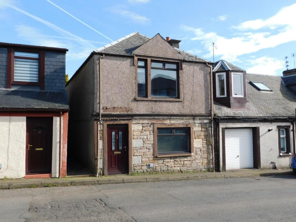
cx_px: 148
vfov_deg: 46.8
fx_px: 257
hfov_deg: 60.0
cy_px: 111
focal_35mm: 30
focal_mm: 5.3
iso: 125
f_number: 3.2
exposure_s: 1/800
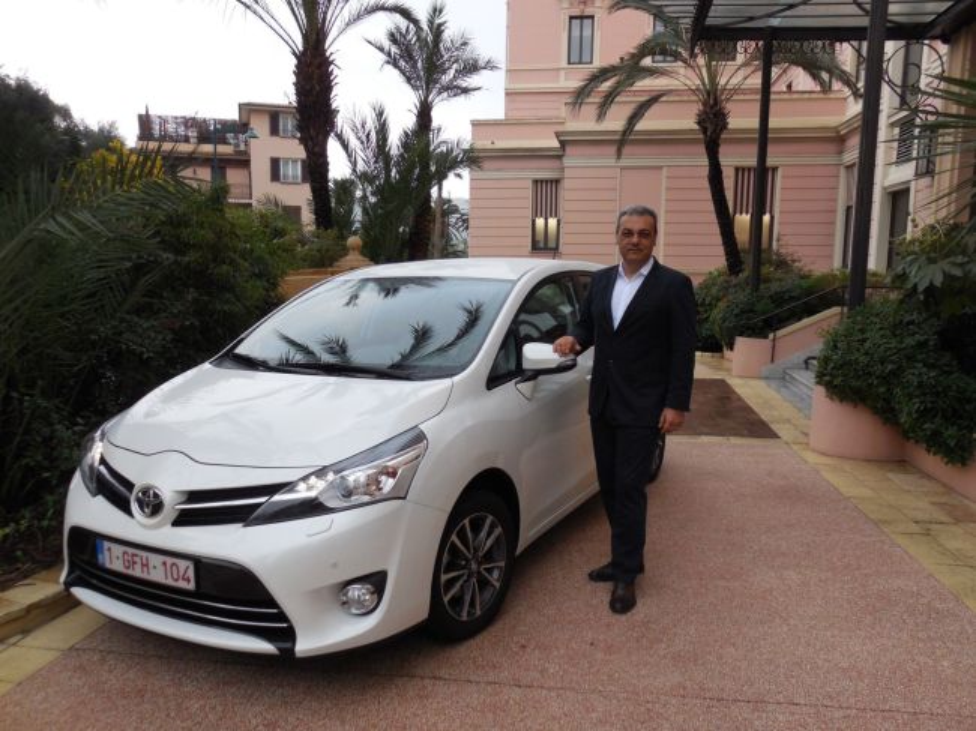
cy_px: 366
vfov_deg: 53.0
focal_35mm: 26
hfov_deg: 67.3
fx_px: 733
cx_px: 488
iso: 200
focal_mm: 4.6
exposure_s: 1/30
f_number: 3.5
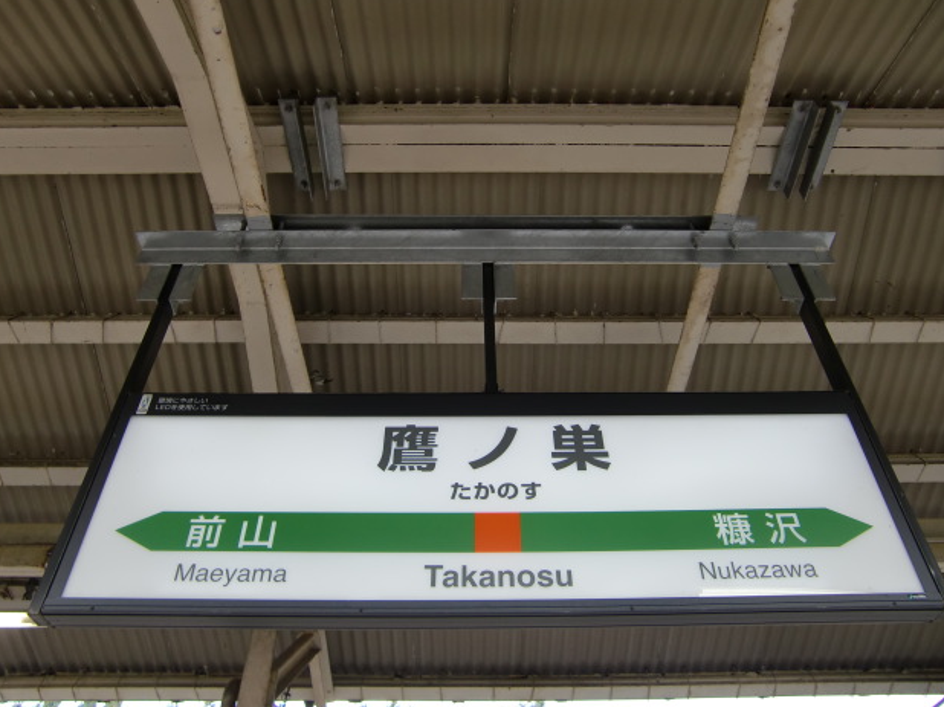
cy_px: 345
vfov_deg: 48.2
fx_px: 791
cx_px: 484
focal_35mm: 29
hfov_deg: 61.7
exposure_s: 1/100
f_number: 2.6
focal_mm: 4.9
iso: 64
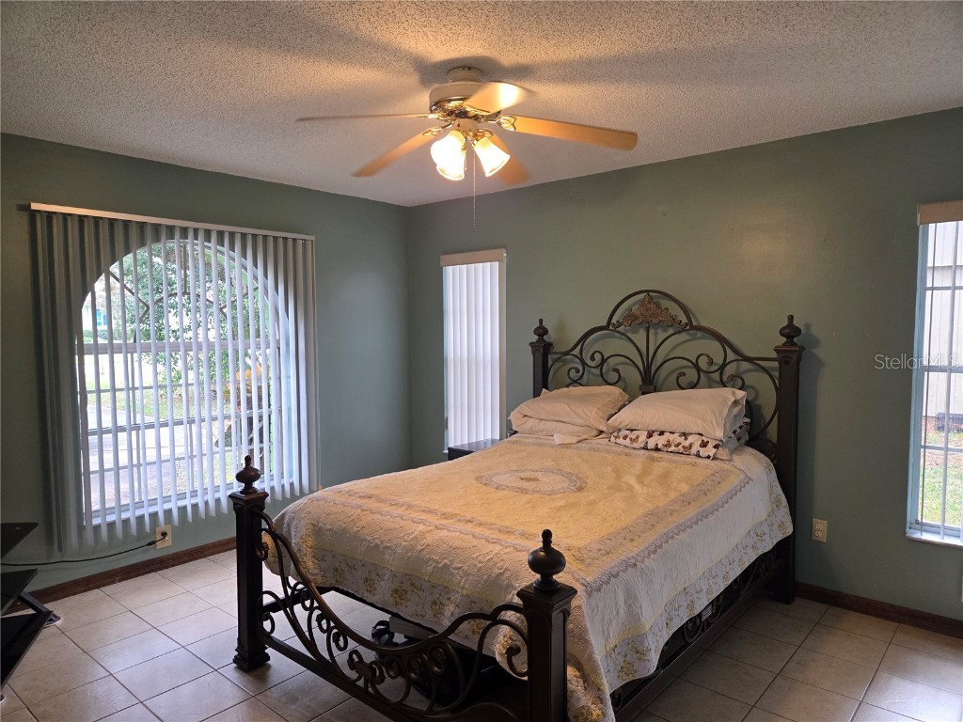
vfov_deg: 58.9
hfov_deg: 73.9
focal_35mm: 23
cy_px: 361
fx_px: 640
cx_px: 482
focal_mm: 5.4
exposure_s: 1/120
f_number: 1.8
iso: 160
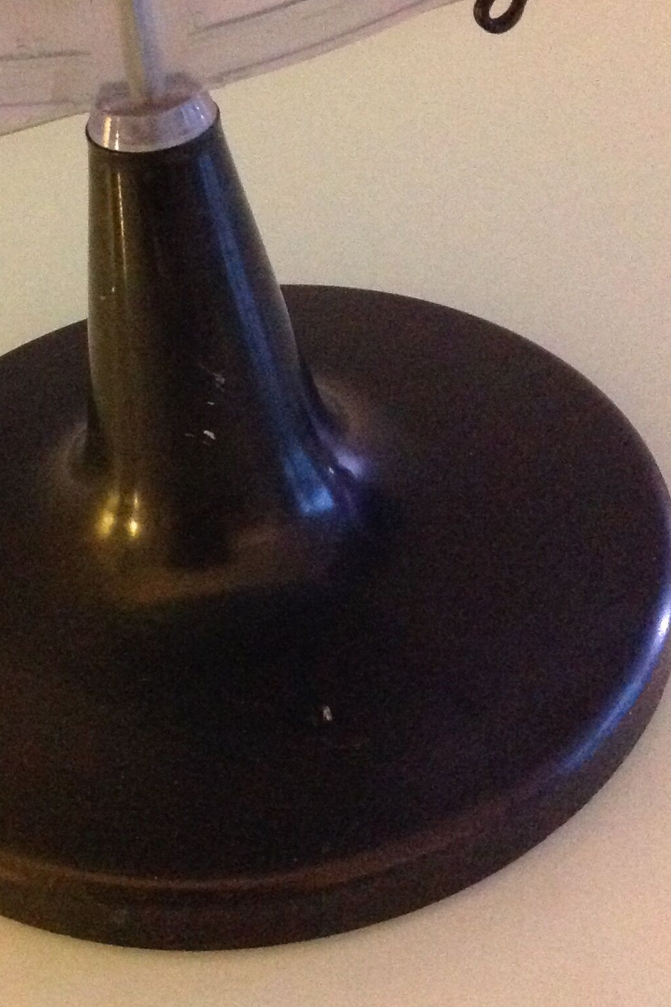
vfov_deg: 32.1
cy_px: 336
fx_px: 1734
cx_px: 150
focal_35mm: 62
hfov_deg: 21.7
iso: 800
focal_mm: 4.28
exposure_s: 1/17
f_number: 2.4
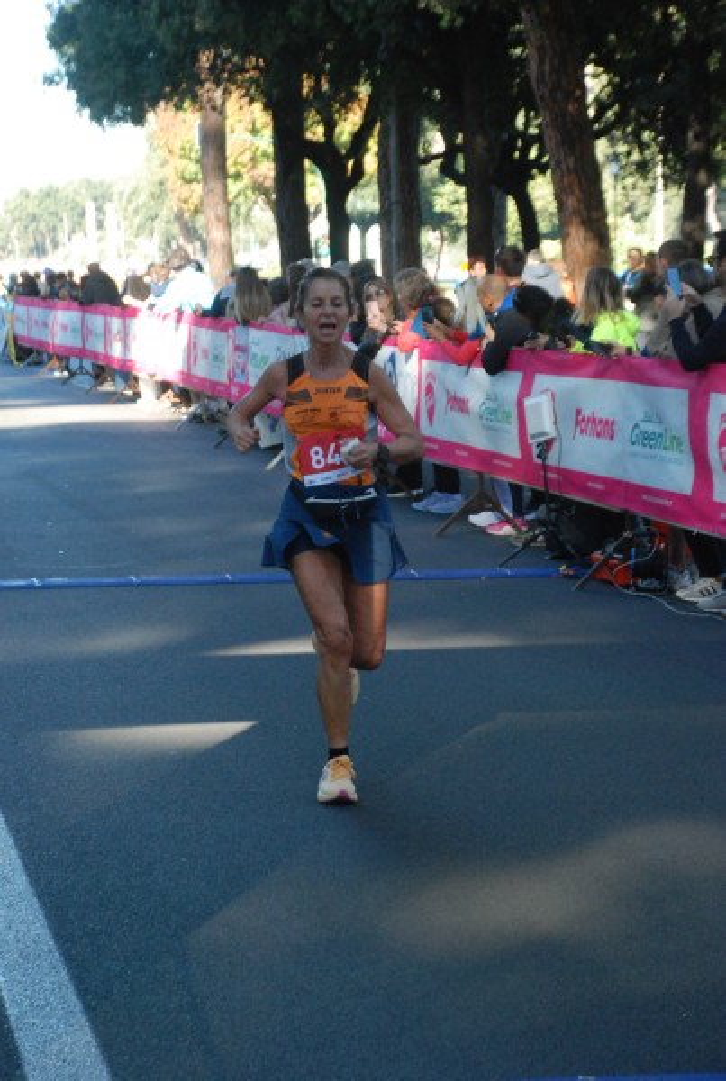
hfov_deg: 14.8
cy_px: 540
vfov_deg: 21.9
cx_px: 363
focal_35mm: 93
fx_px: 2799
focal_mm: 62
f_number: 5.3
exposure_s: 1/320
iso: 1000
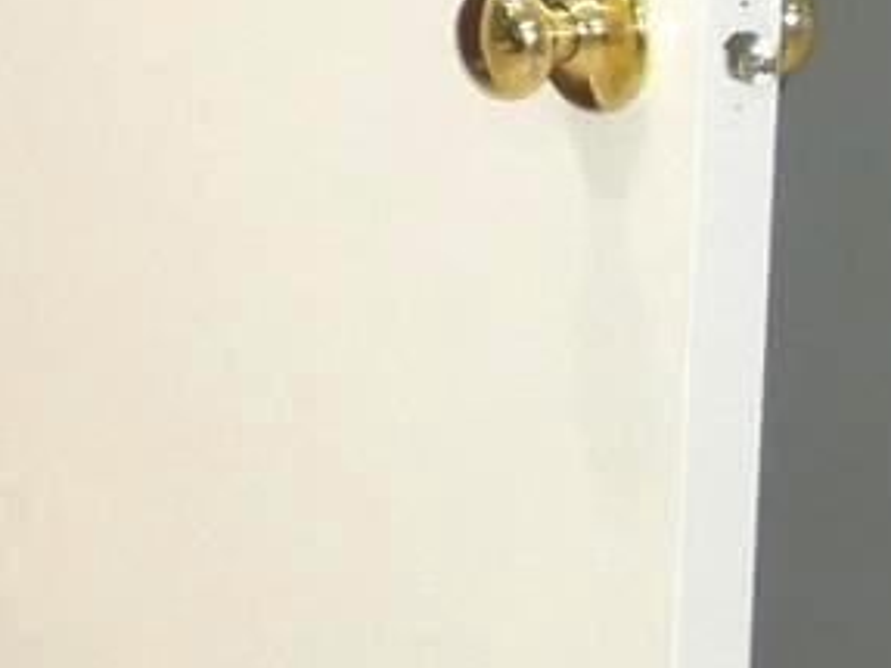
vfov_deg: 6.7
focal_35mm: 214
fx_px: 5506
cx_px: -1898
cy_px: -621
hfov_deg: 7.8
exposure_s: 1/60
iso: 800
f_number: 3.8
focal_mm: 15
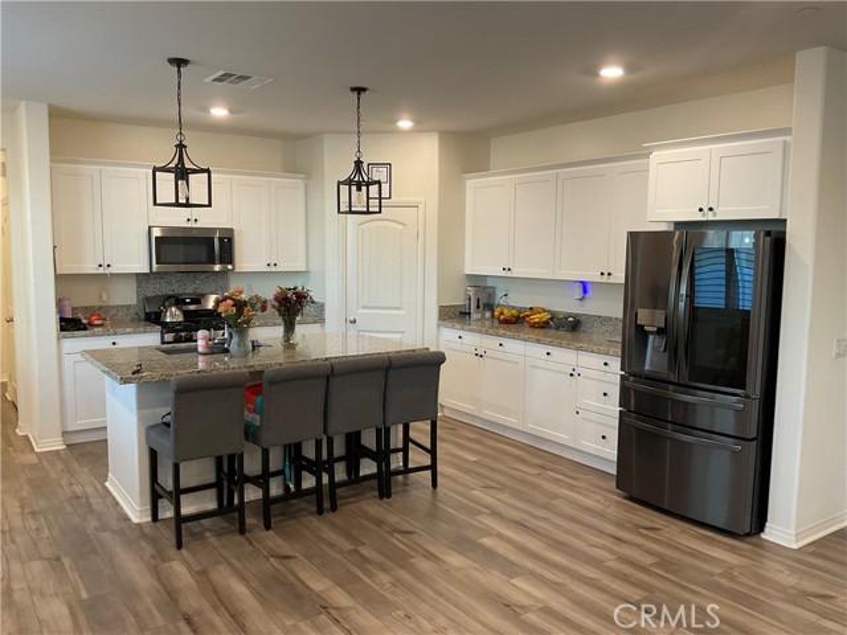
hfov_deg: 61.7
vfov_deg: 48.2
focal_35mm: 29
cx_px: 424
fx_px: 710
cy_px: 318
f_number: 1.8
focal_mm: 3
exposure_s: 1/60
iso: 100
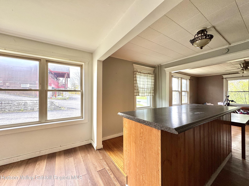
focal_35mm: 14
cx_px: 124
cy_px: 93
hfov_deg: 102.1
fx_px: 101
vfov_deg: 85.7
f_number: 2.2
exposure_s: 1/99
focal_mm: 2.22
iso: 160
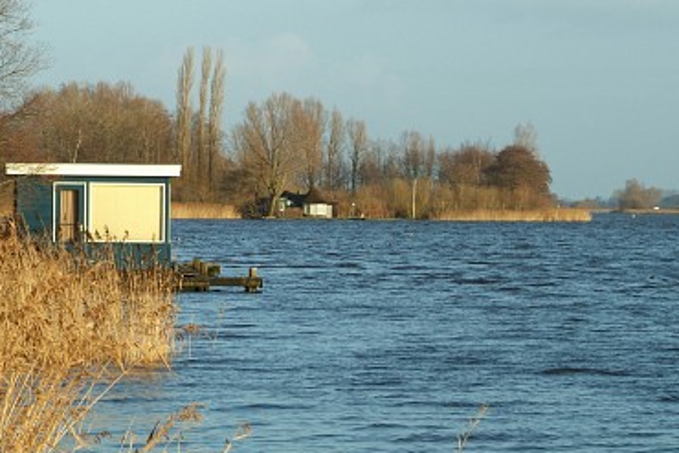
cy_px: 204
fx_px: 3377
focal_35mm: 179
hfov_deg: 11.5
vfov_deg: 7.7
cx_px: 275
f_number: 11
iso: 400
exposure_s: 1/250
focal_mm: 98
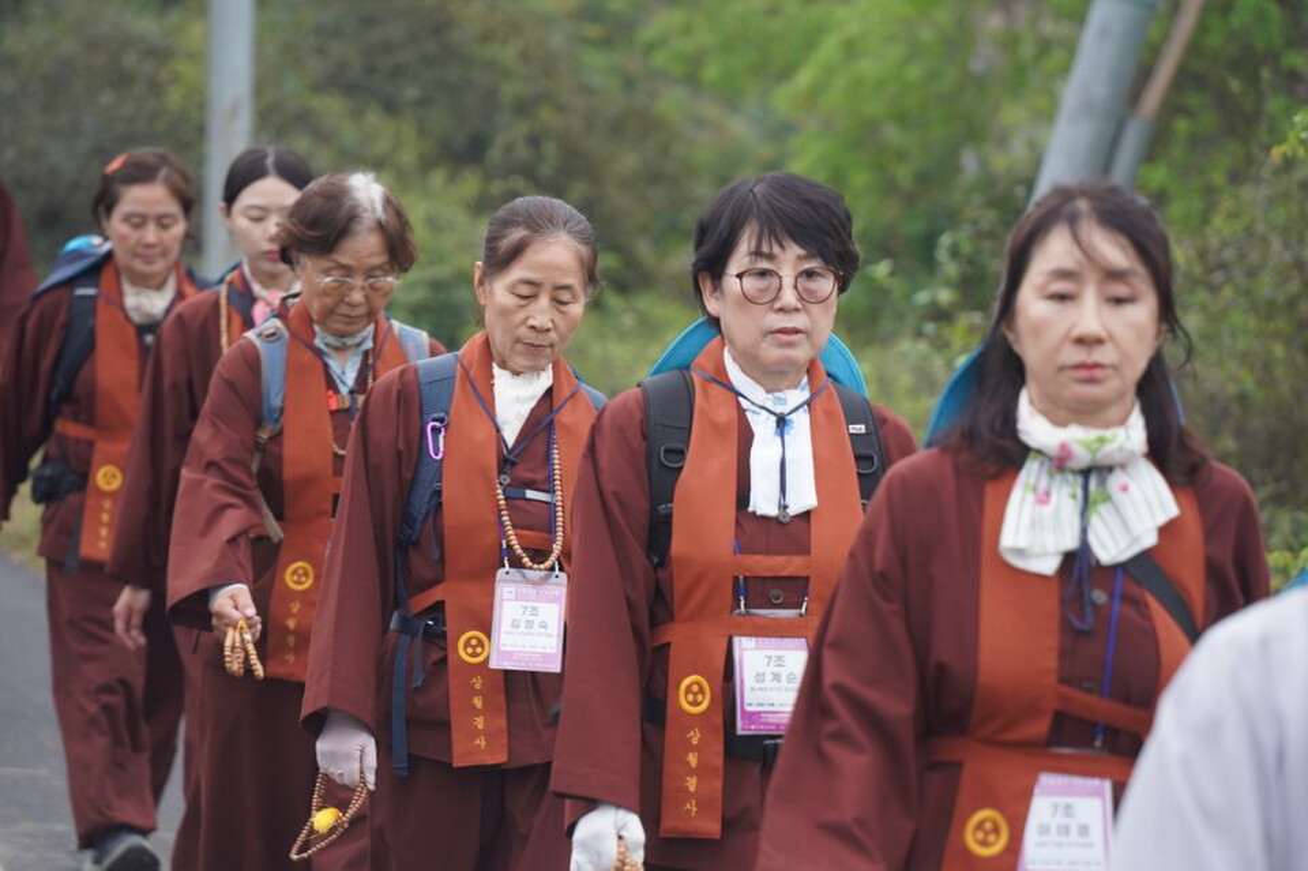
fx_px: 6246
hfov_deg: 12.0
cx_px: 654
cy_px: 436
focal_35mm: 172
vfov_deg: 8.0
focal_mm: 172
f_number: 5.6
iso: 2000
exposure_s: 1/200
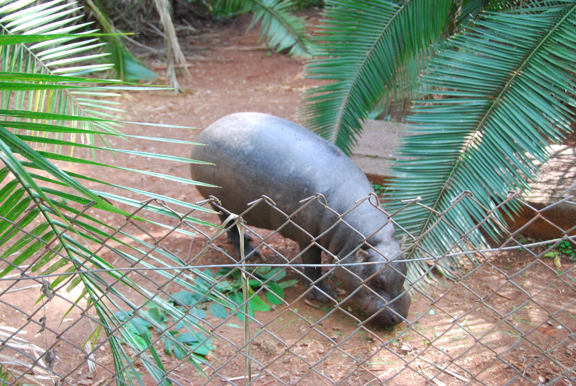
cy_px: 193
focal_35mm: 48
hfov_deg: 41.1
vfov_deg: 28.2
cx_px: 288
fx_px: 769
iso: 200
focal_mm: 32
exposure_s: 1/30
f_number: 5
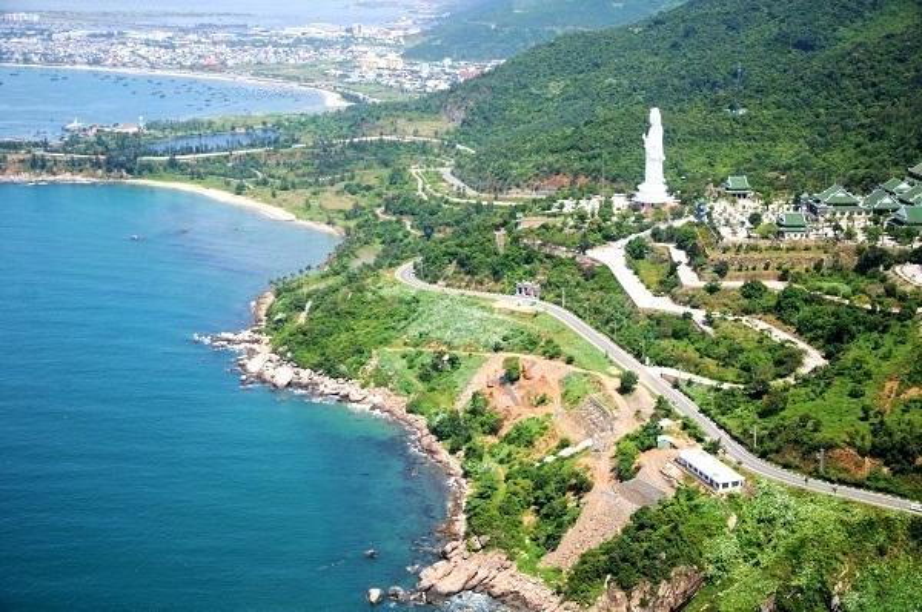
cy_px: 306
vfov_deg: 28.0
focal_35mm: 48
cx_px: 461
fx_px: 1227
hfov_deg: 41.2
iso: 200
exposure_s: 1/800
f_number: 4.5
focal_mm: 32
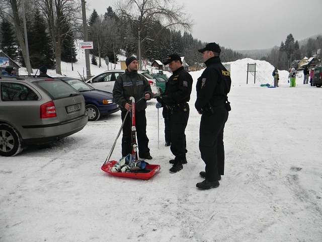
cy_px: 121
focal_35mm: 28
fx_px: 260
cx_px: 161
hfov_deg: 63.4
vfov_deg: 49.7
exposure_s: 1/325
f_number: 3.5
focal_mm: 5
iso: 80
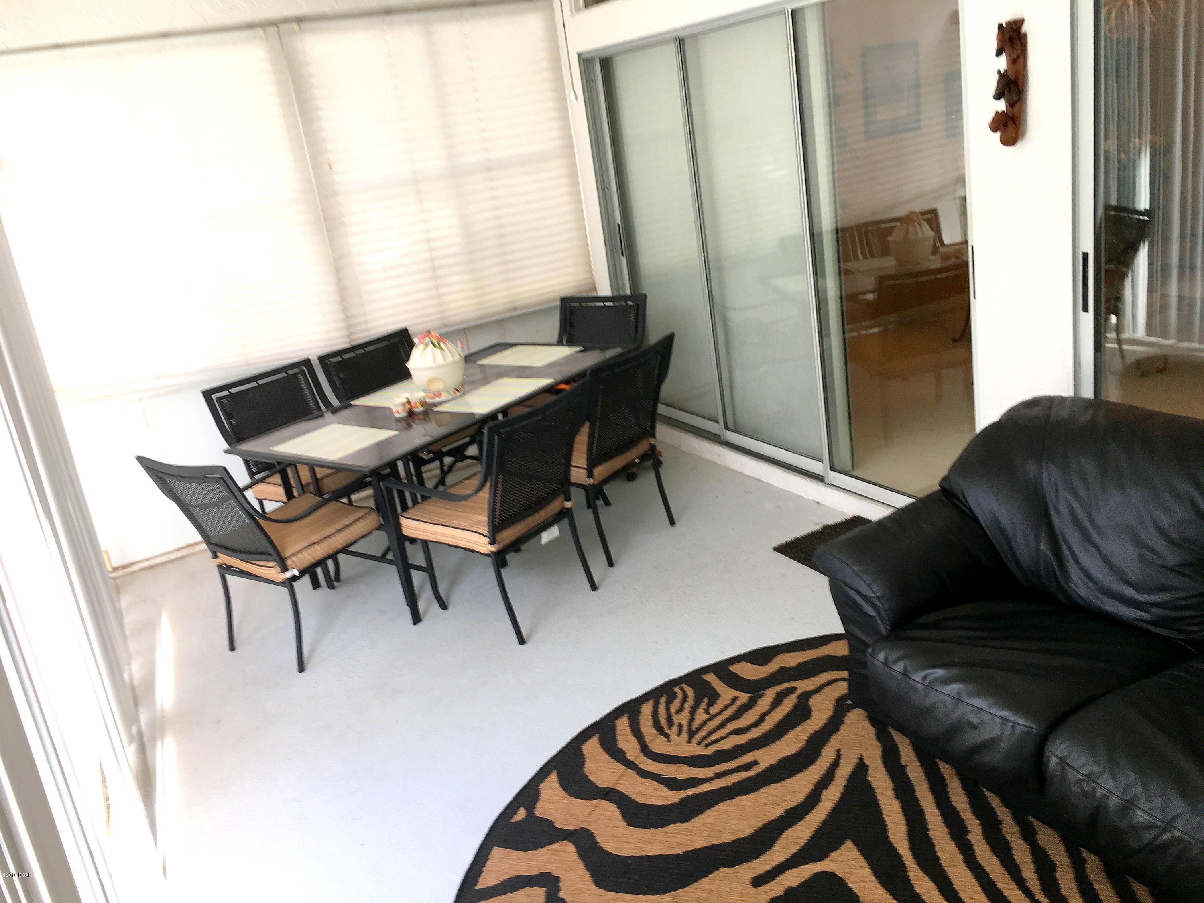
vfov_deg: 48.2
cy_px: 452
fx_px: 1009
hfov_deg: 61.7
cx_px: 602
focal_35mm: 29
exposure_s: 1/60
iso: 25
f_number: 2.2
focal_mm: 4.15
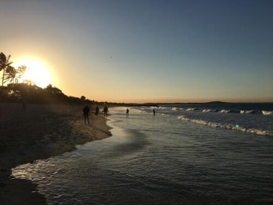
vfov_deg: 48.2
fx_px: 229
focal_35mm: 29
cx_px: 136
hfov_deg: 61.7
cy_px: 102
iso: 25
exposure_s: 1/3663
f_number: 2.2
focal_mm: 4.15
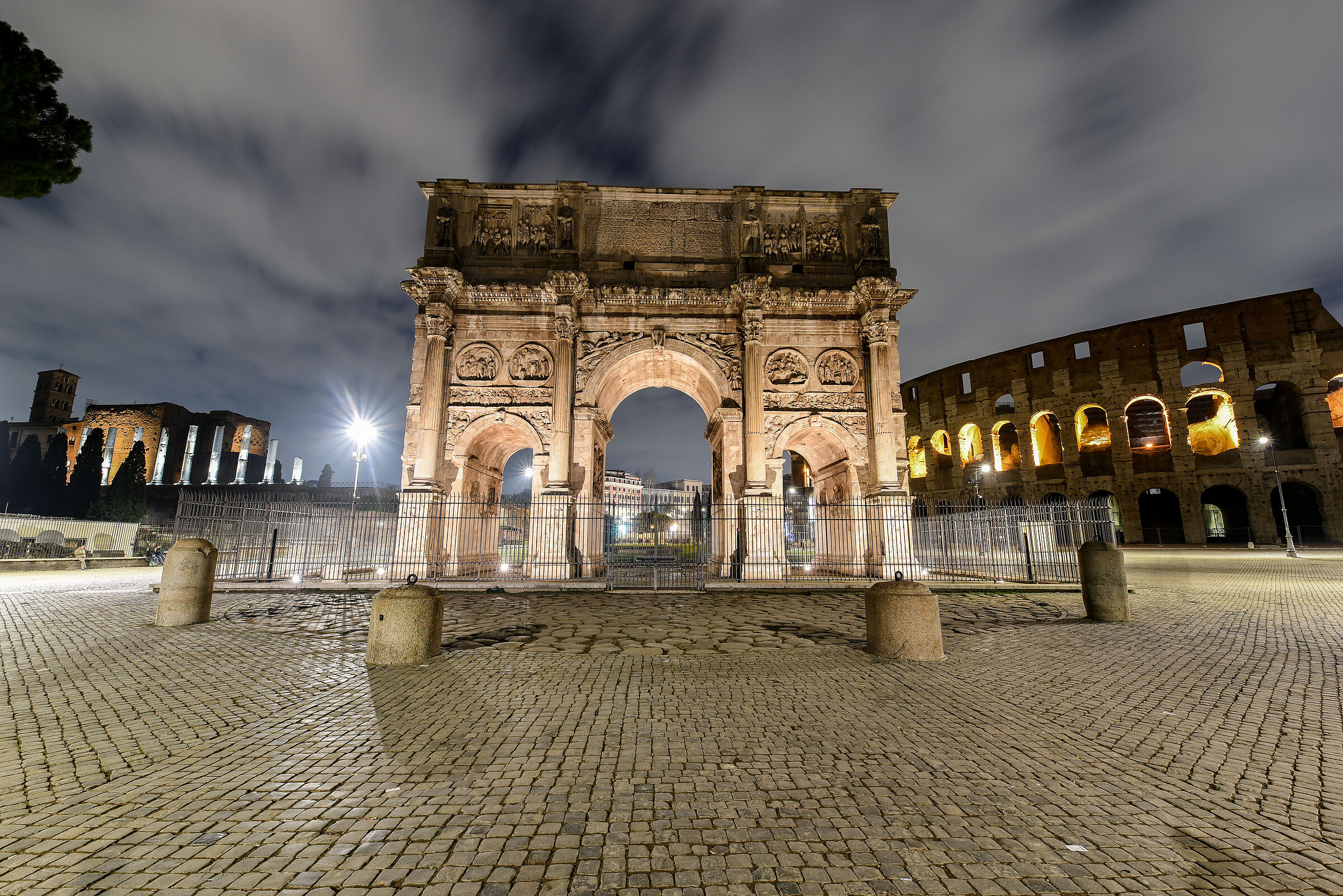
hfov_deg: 104.2
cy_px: 448
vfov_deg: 81.3
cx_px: 672
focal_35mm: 14
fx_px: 522
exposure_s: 30
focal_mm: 14
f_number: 7.1
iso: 100
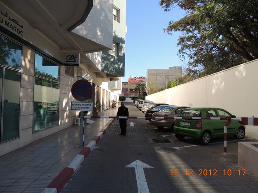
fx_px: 179
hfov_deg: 71.6
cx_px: 129
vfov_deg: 56.8
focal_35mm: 24
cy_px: 96
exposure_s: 1/640
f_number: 3
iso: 100
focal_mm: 4.3
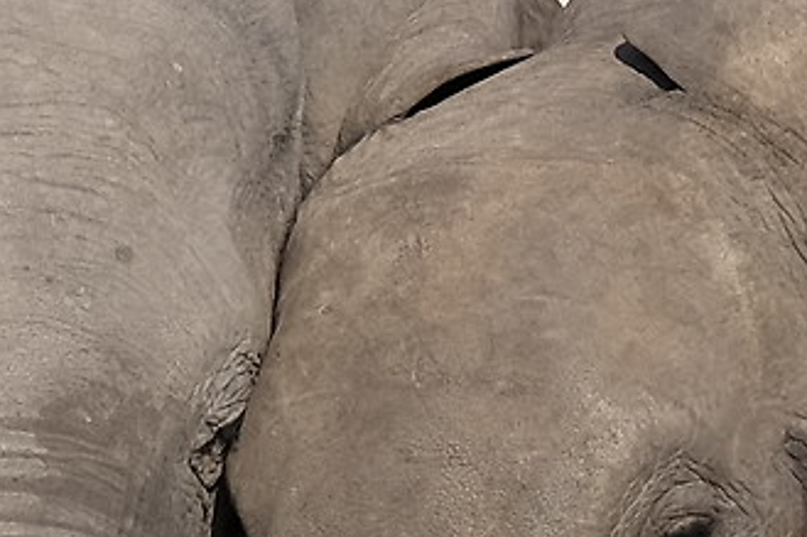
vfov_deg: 1.8
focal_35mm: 767
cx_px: 540
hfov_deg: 2.7
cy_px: 829
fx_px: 17184
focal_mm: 70.2
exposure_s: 1/250
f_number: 8
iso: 200
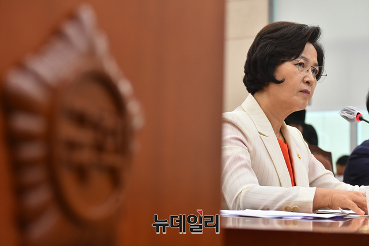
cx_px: 184
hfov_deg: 25.4
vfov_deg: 17.0
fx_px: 820
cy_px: 123
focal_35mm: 80
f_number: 5
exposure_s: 1/250
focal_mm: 80
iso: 2500
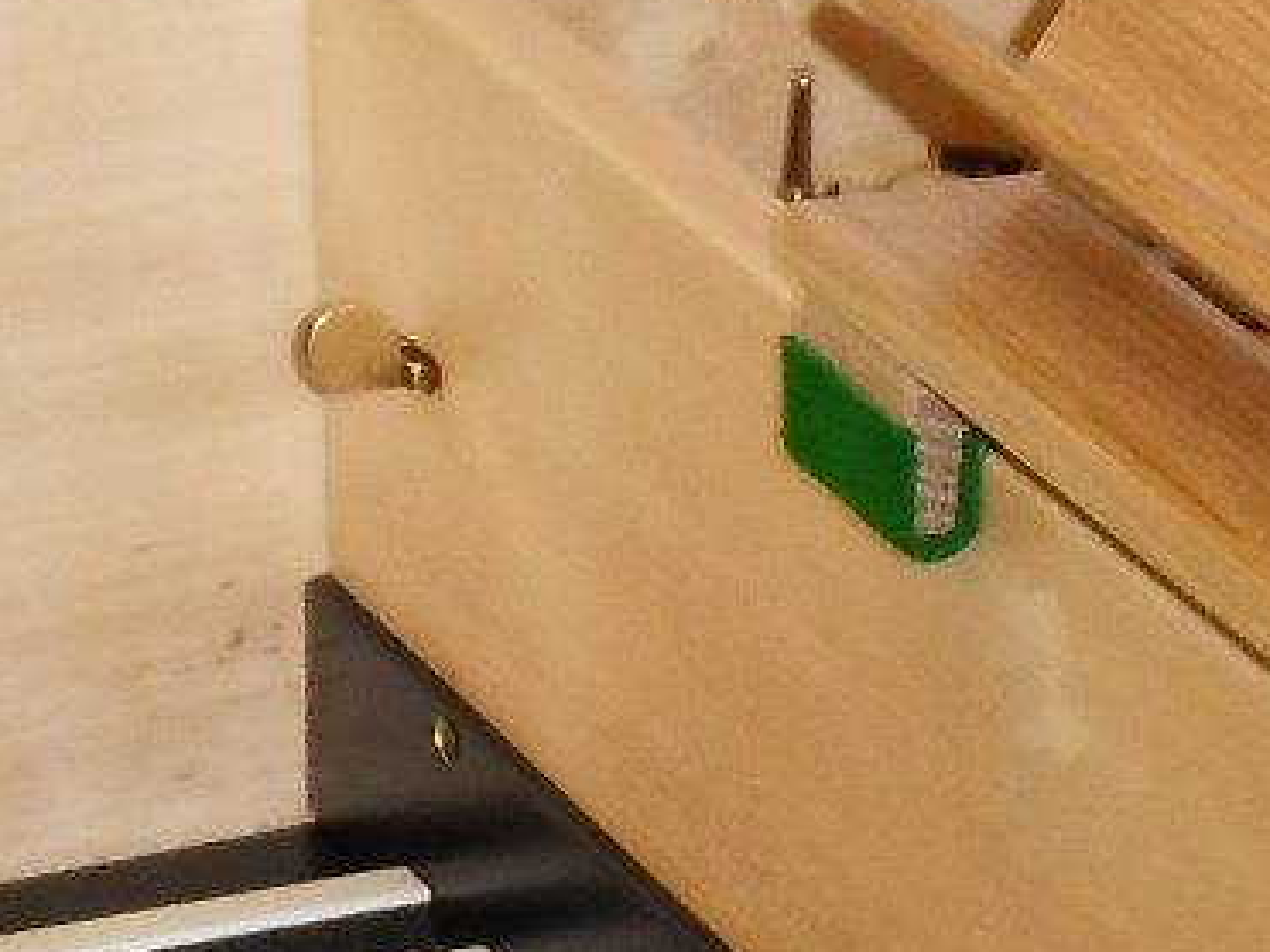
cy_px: 880
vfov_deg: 5.2
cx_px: 1691
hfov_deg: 6.8
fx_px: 10526
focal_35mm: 287
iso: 200
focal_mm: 9.1
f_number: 4.5
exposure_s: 1/45
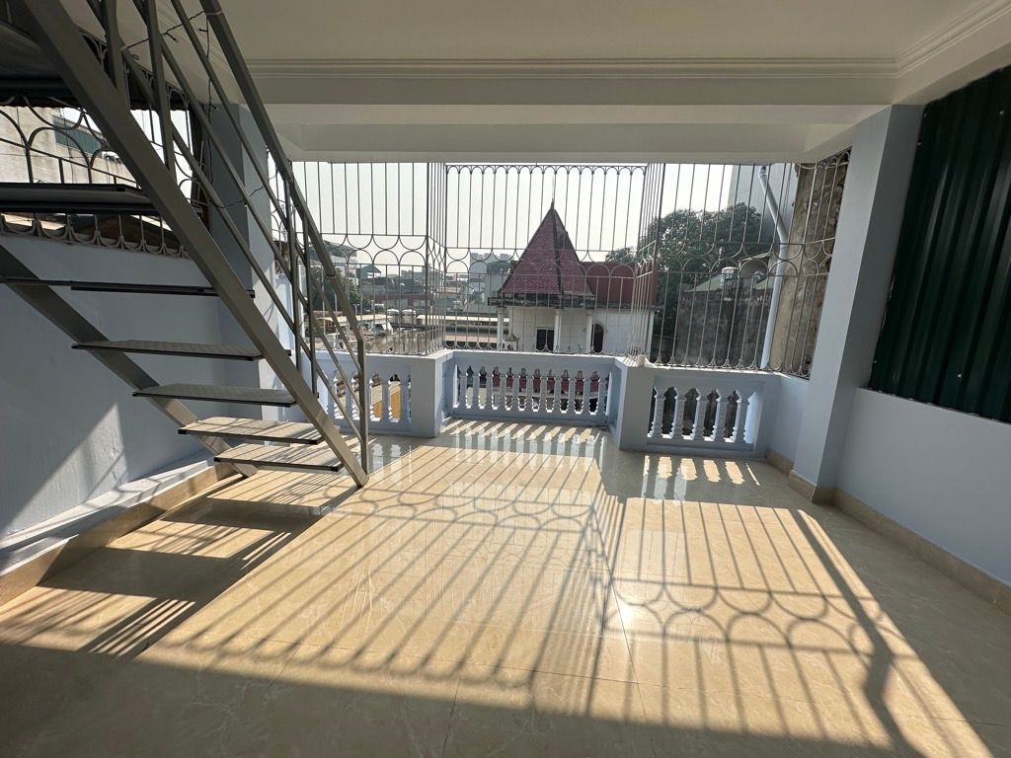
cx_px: 506
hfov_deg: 102.1
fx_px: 409
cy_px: 379
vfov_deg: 85.7
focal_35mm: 14
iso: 40
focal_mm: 2.22
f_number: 2.2
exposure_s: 1/1795
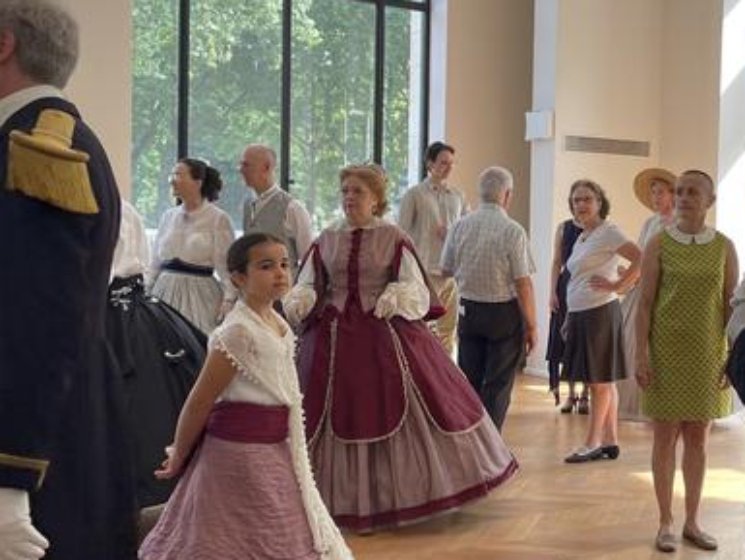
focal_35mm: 54
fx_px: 1163
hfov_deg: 34.8
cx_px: 555
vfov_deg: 27.0
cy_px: 267
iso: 40
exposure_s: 1/100
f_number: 1.6
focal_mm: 4.2
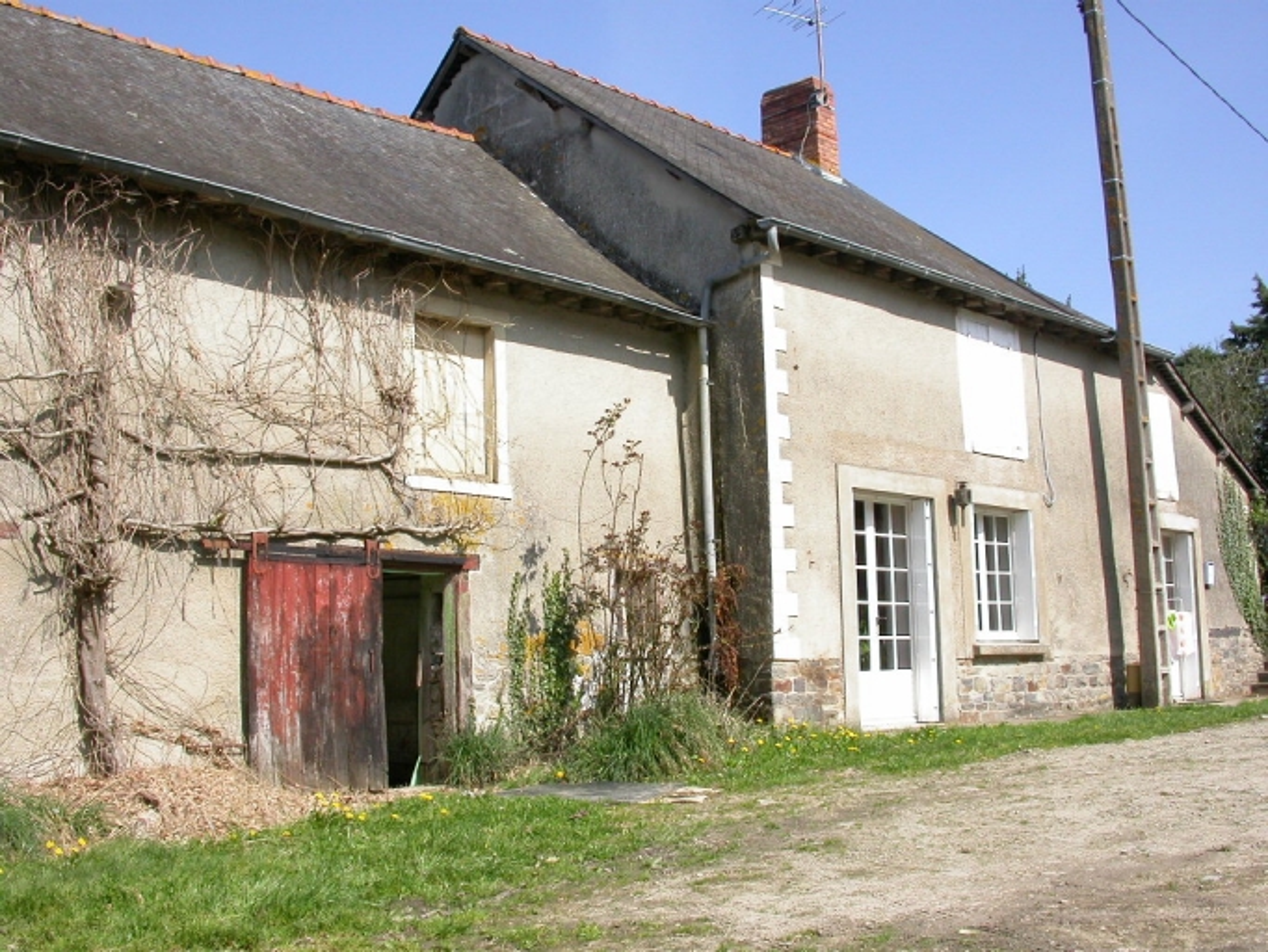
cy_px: 476
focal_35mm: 38
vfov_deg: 37.7
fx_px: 1392
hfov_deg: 49.0
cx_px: 634
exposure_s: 1/300
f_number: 6.7
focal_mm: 7.85
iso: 100
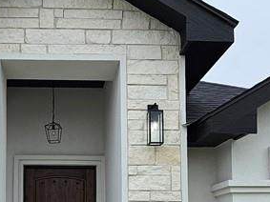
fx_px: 366
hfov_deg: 39.8
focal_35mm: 47
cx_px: 84
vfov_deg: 28.3
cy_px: 218
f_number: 2.2
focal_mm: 2.2
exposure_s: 1/1654
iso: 50
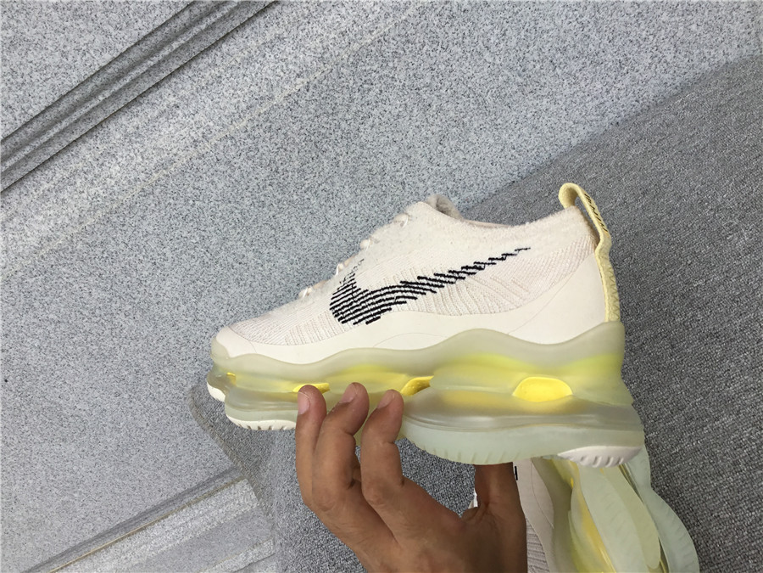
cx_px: 382
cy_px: 286
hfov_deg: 58.4
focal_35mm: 31
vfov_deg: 45.4
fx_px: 683
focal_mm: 3.3
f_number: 2.4
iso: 25
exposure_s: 1/254
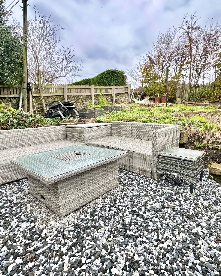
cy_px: 138
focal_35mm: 19
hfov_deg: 70.7
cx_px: 121
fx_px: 155
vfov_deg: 83.3
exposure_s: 1/99
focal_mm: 2.22
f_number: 2.2
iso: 80
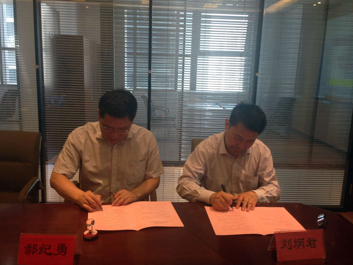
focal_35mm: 33
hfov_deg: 55.4
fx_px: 337
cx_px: 176
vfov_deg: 42.9
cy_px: 132
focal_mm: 4.12
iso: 64
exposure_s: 1/20
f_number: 2.4
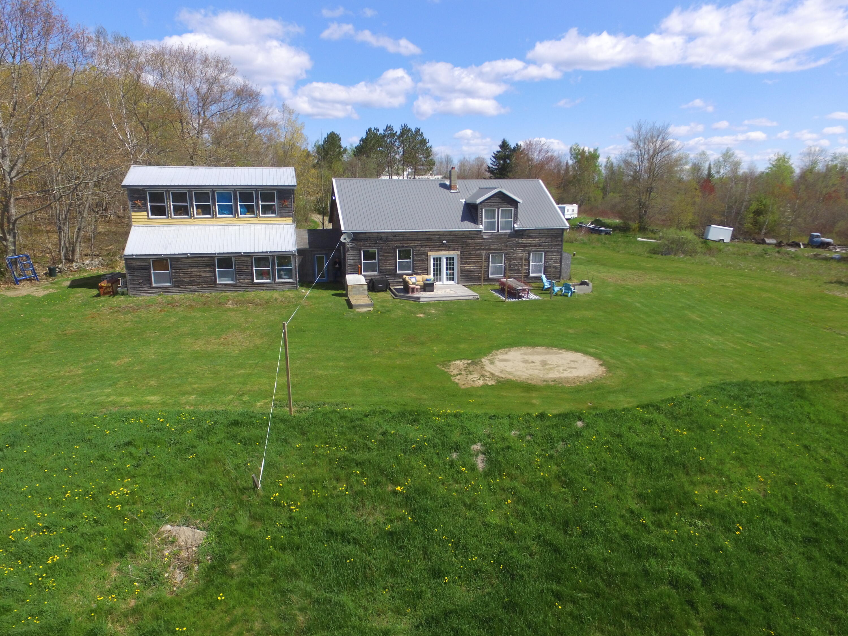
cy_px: 318
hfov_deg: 81.7
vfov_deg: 66.0
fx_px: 490
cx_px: 424
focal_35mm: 20
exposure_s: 1/1175
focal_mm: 3.61
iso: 100
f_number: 2.8
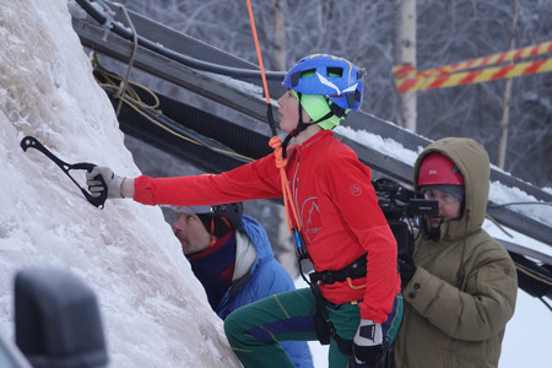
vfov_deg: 2.5
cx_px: 276
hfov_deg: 3.7
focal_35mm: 561
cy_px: 184
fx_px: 8601
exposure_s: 1/400
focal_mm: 205.6
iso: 1250
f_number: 4
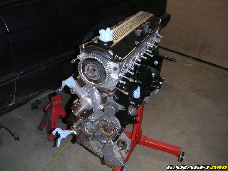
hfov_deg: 49.0
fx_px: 250
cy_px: 86
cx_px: 114
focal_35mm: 38
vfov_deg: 37.7
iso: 160
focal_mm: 6
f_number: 2.8
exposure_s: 1/45
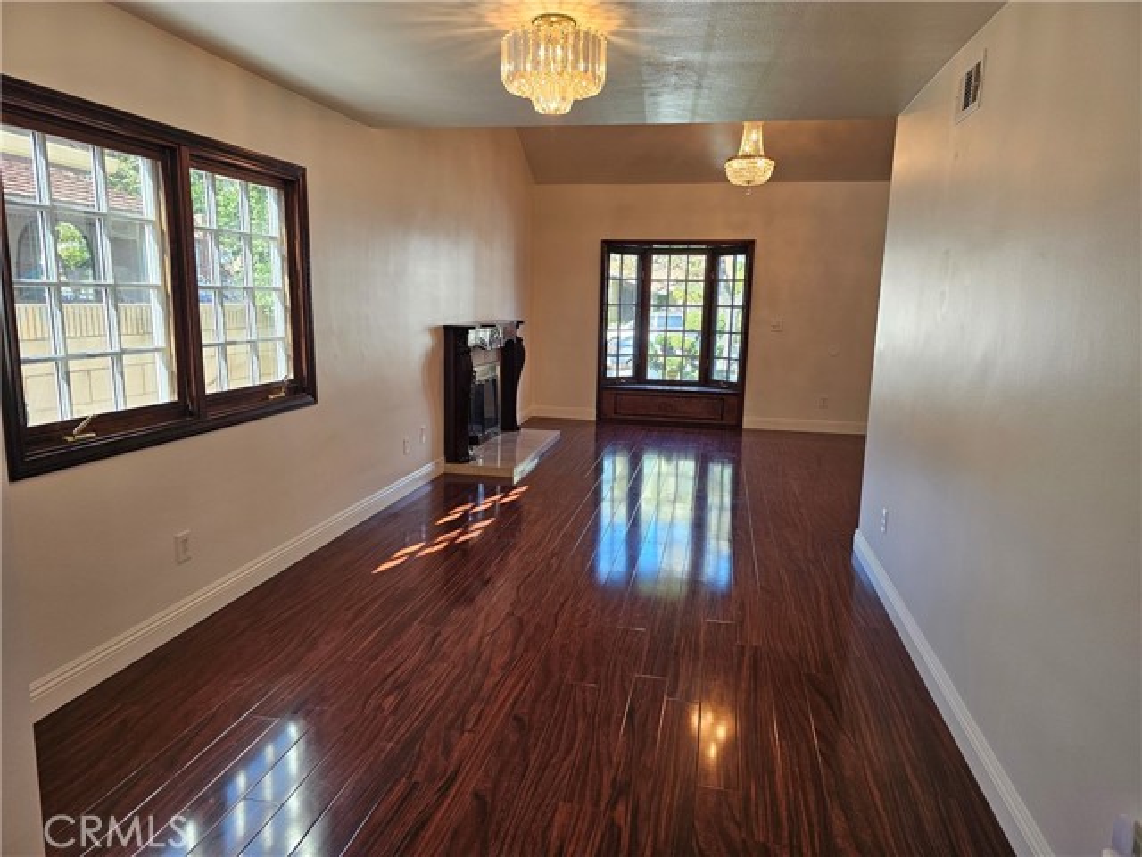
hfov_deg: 73.9
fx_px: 759
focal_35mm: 23
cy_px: 428
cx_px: 571
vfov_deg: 58.9
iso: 100
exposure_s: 1/120
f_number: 1.7
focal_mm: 6.3
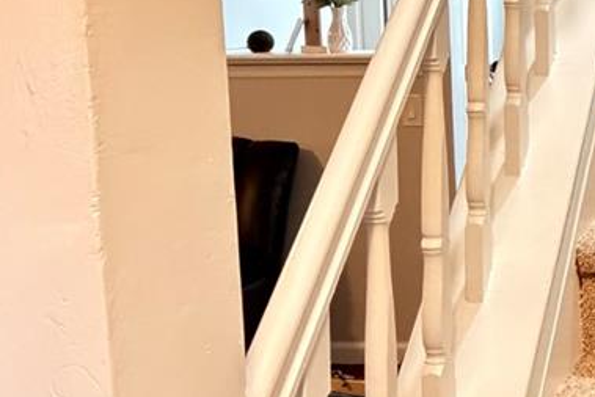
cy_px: 89
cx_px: 791
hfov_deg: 27.7
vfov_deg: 22.7
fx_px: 975
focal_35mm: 59
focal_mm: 2.22
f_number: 2.2
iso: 1250
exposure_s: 1/30
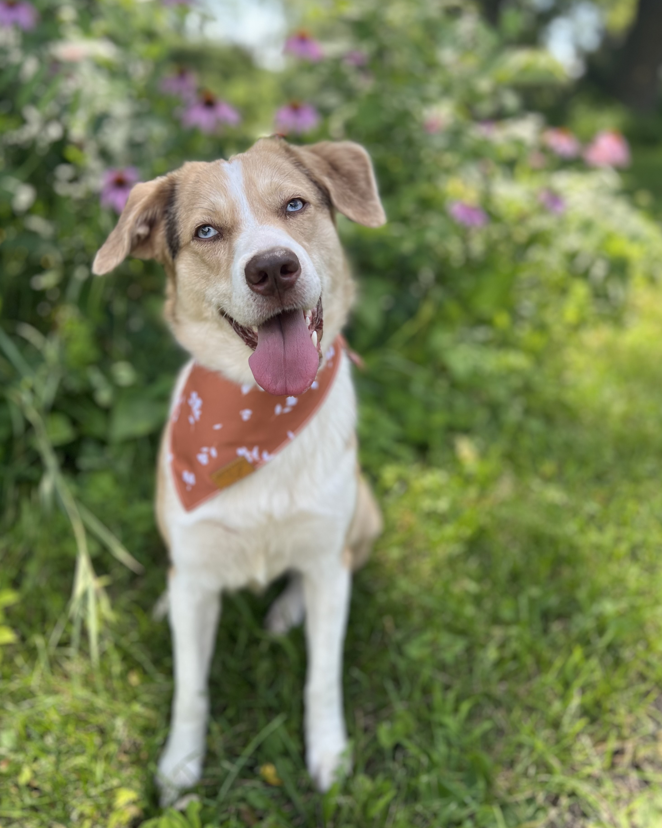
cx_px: 324
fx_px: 686
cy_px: 387
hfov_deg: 51.5
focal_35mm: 28
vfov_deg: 62.1
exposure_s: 1/797
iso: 50
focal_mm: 5.7
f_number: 1.5
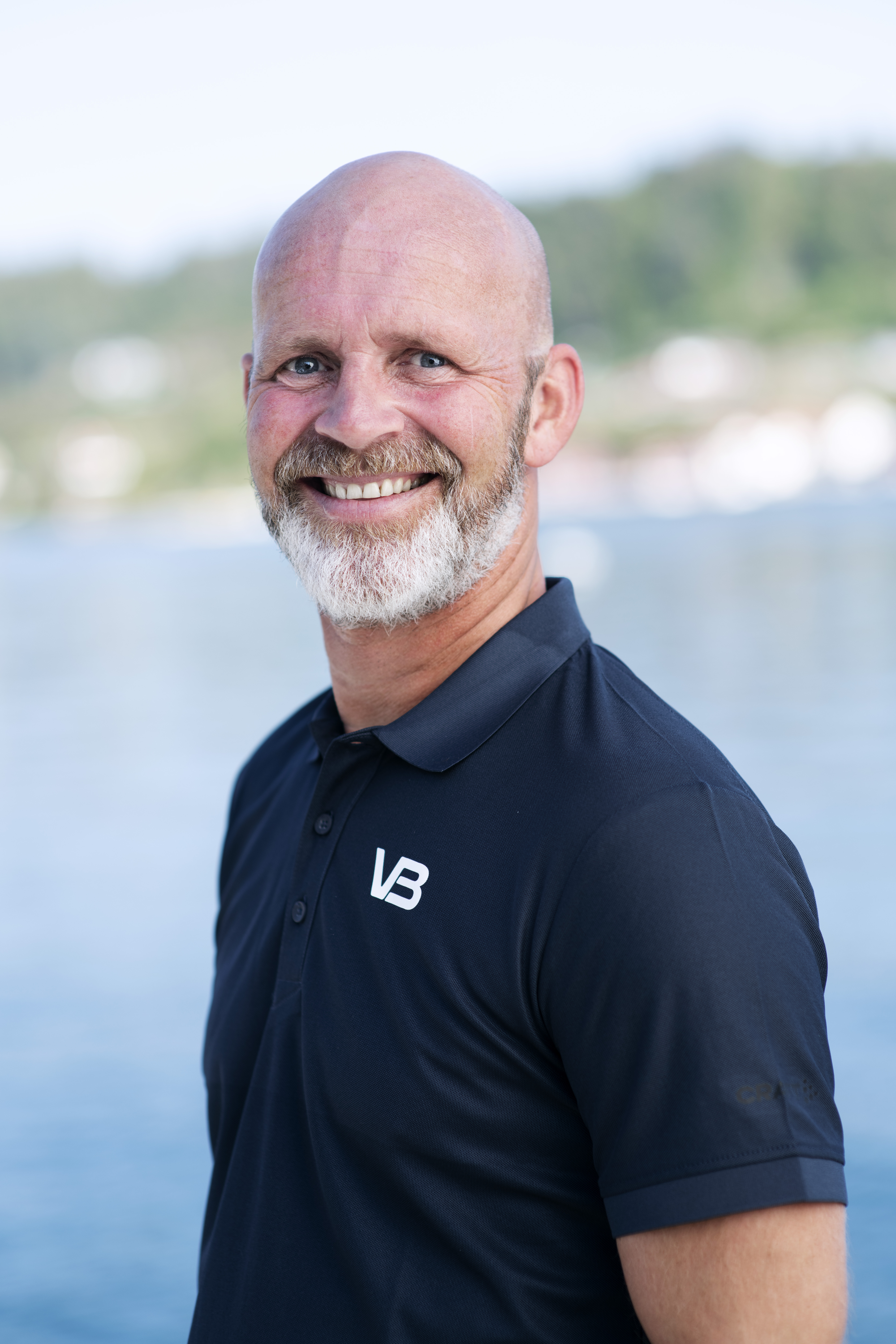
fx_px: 3173
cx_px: 448
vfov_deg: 23.9
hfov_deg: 16.1
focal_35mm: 85
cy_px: 672
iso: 100
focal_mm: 85
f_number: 2.5
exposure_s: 1/800
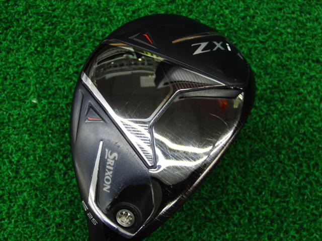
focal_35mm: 43
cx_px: 161
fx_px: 400
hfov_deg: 43.9
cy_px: 120
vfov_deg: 33.6
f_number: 3.7
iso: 400
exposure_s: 1/50
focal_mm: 7.54
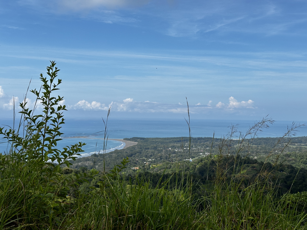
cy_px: 115
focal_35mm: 48
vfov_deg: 30.3
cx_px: 154
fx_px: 426
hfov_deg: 39.7
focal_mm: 6.86
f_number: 1.78
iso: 64
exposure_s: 1/5882
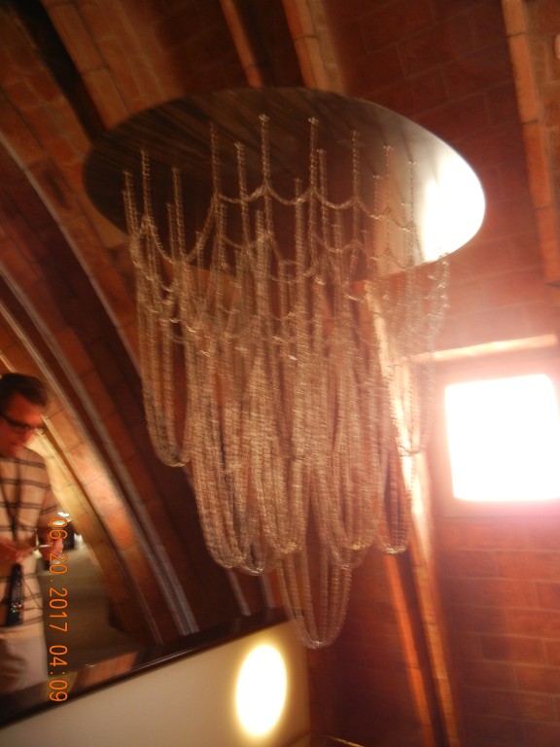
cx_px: 280
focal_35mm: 30
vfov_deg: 60.0
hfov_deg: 46.8
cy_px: 374
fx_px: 647
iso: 400
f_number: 3.5
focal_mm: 5.4
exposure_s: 1/2.8
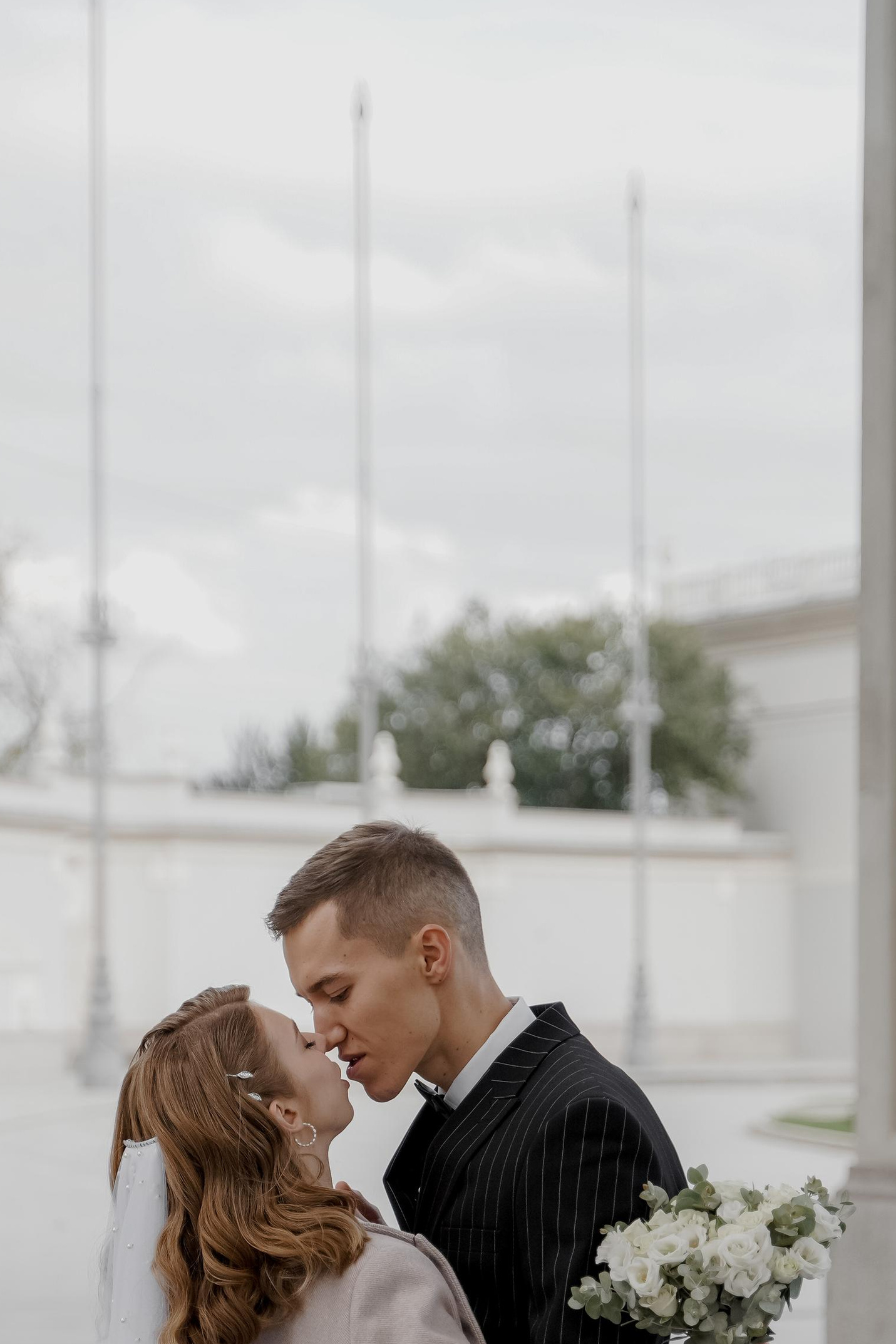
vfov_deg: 19.7
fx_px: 3807
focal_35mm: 102
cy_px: 1130
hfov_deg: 13.4
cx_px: 286
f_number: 2.8
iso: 320
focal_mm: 57
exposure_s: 1/1000
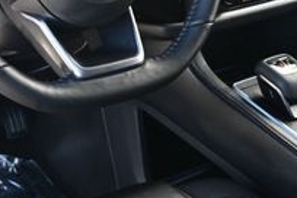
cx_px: 109
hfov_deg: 21.6
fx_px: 775
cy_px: 52
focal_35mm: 94
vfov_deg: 14.5
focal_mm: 20
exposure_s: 1/125
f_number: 3.8
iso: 400
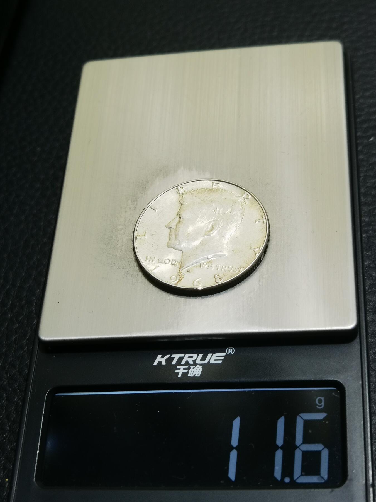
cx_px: 188
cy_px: 251
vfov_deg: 32.7
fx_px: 854
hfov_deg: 24.8
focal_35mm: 59
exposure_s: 1/100
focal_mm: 6.67
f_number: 1.9
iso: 80
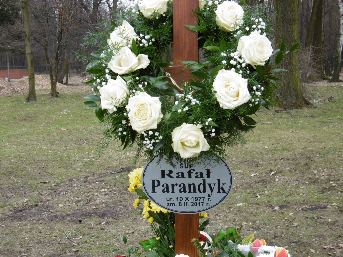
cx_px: 172
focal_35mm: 51
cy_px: 128
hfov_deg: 37.5
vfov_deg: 28.6
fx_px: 505
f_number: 4
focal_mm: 9.2
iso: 100
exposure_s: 1/160
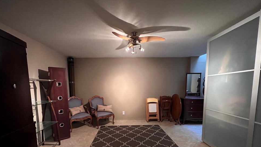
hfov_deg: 103.0
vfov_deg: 68.5
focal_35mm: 15
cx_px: 127
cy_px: 98
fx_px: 104
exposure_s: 1/40
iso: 1250
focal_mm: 1.57
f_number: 1.8
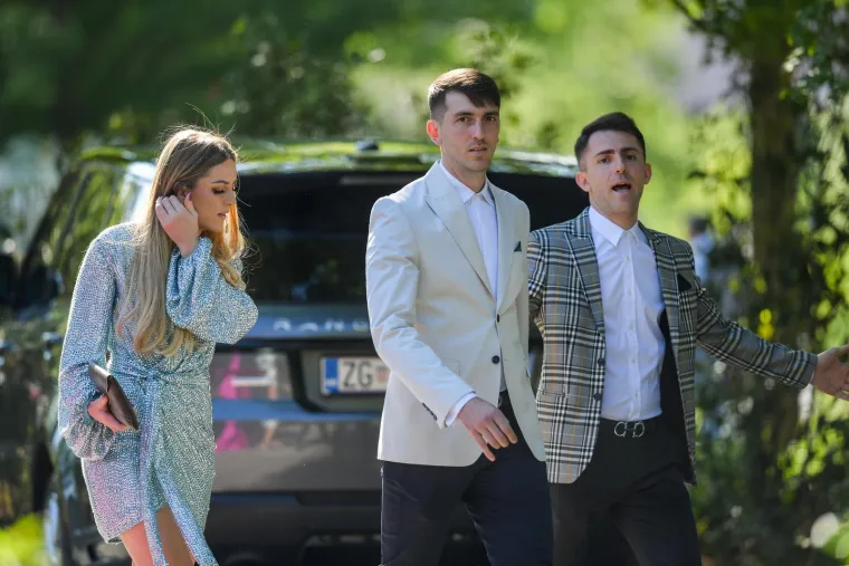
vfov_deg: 3.4
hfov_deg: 5.2
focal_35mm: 400
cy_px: 283
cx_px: 424
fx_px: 9435
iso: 320
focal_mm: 400
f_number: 3.5
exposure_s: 1/1000
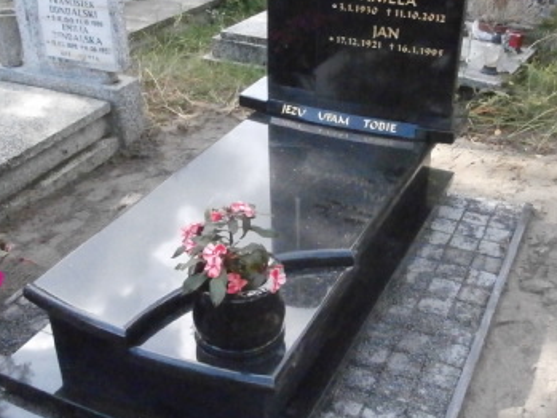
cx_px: 267
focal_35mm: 44
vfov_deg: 32.8
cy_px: 180
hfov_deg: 42.9
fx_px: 708
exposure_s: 1/320
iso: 1600
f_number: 7.9
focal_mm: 4.2
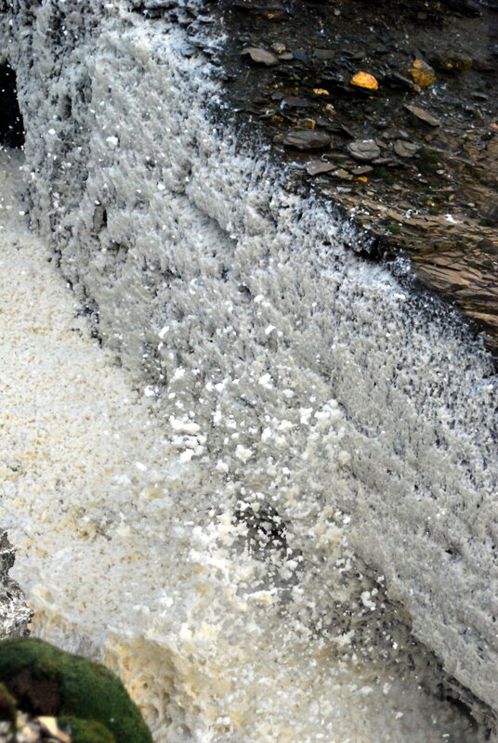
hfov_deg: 15.2
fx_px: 1861
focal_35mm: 90
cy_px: 372
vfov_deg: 22.6
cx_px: 249
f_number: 5.6
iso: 800
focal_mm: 60
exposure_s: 1/500
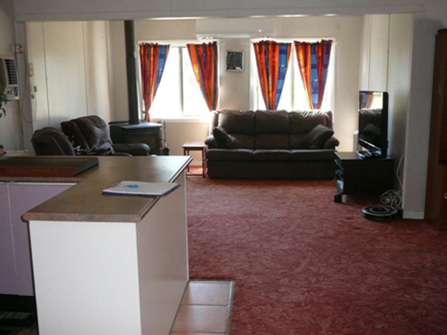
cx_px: 224
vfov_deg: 40.7
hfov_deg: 52.6
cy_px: 168
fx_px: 452
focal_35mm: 35
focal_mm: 5.2
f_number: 2.8
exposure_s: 1/30
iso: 125
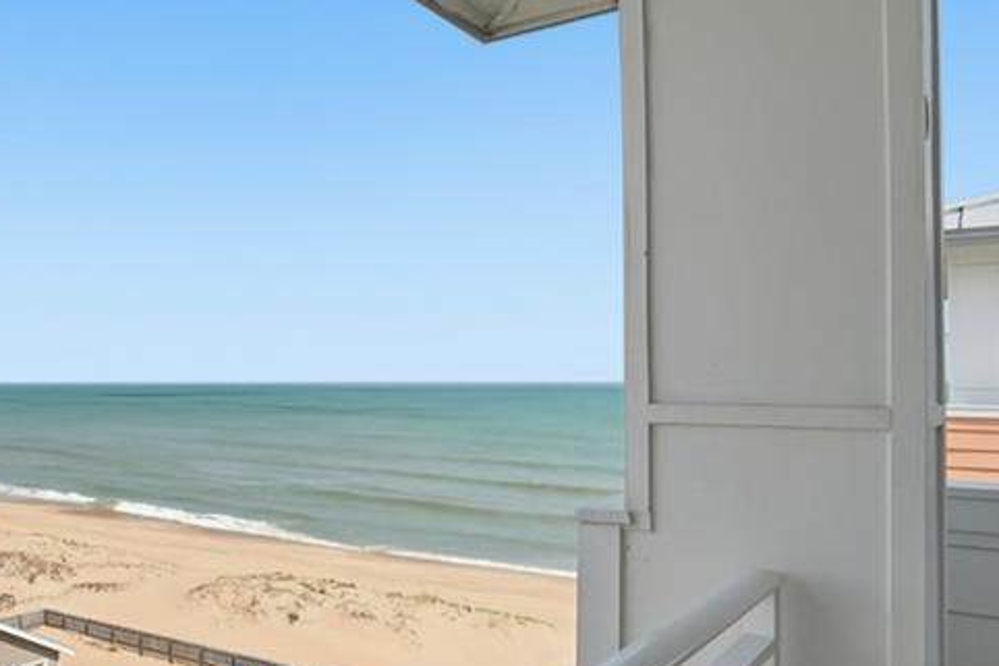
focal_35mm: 34
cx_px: 44
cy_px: 373
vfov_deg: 38.8
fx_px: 943
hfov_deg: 48.0
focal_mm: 16
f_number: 9
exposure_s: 1/8000
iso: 2000
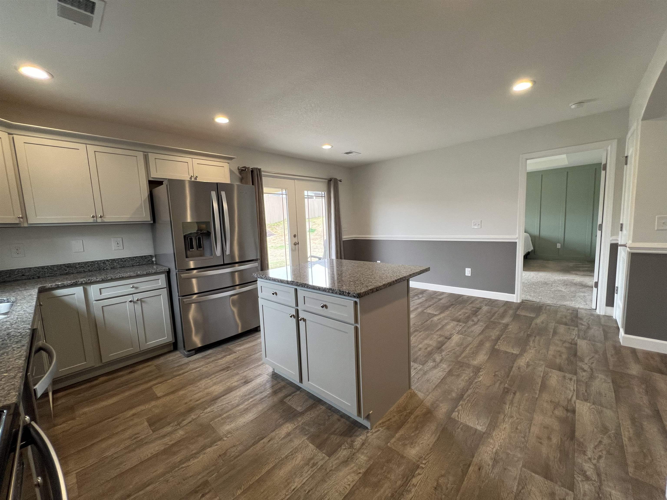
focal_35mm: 13
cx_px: 334
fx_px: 250
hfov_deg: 106.2
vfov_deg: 89.9
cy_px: 250
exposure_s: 1/120
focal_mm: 1.57
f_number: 1.8
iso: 125
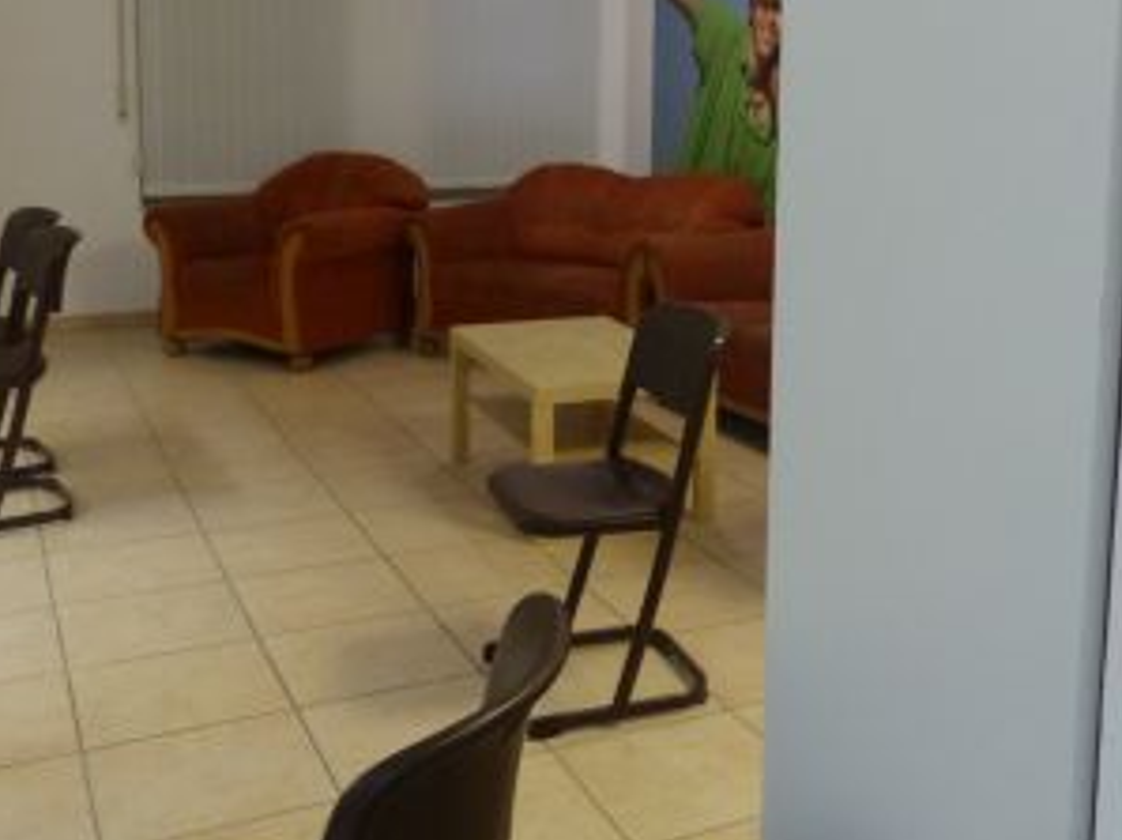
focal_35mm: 42
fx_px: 1360
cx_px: 742
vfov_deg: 33.9
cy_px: 250
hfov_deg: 44.2
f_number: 2.8
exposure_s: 1/30
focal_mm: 4.5
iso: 400
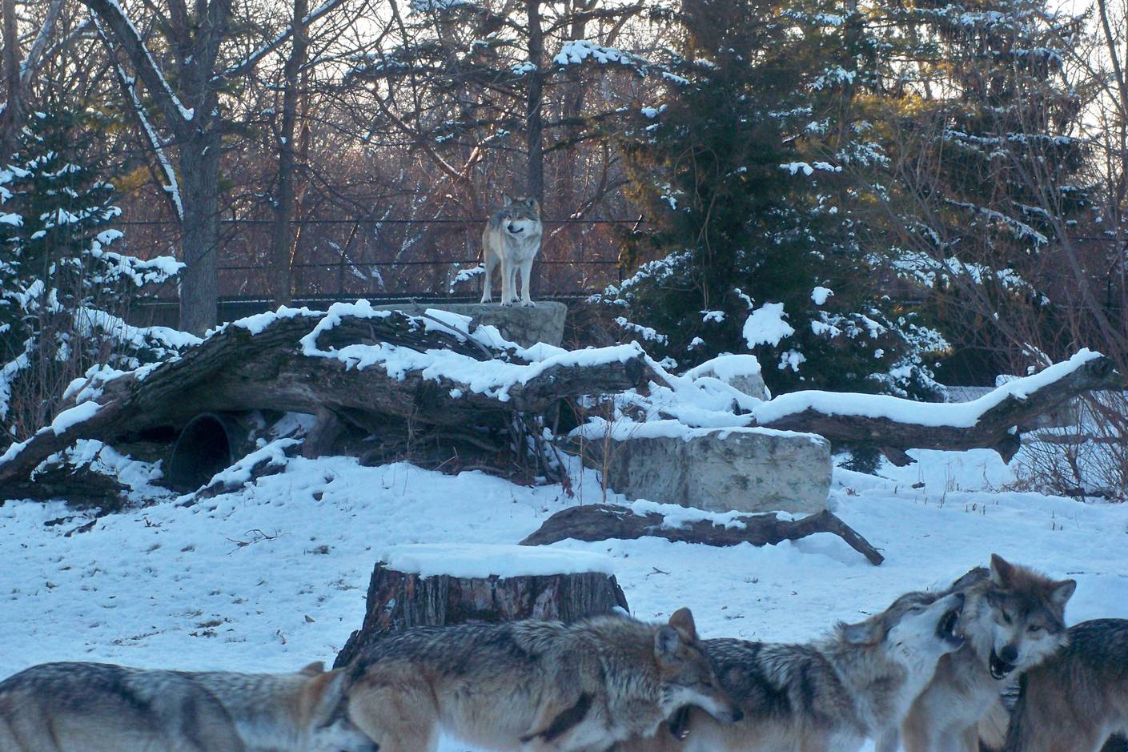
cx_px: 538
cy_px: 356
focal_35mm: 124
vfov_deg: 11.1
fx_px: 3885
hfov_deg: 16.5
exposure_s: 1/100
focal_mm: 18.8
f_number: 5.7
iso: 200
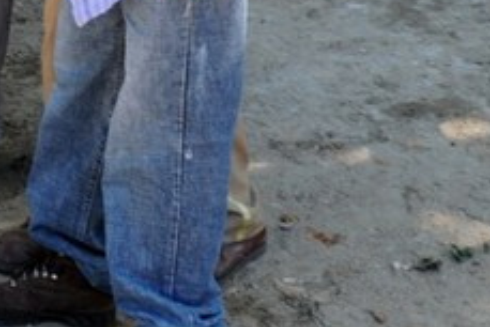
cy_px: -145
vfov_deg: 15.2
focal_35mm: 84
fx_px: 1144
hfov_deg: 19.2
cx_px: -353
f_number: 8
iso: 1250
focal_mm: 24
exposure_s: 1/160
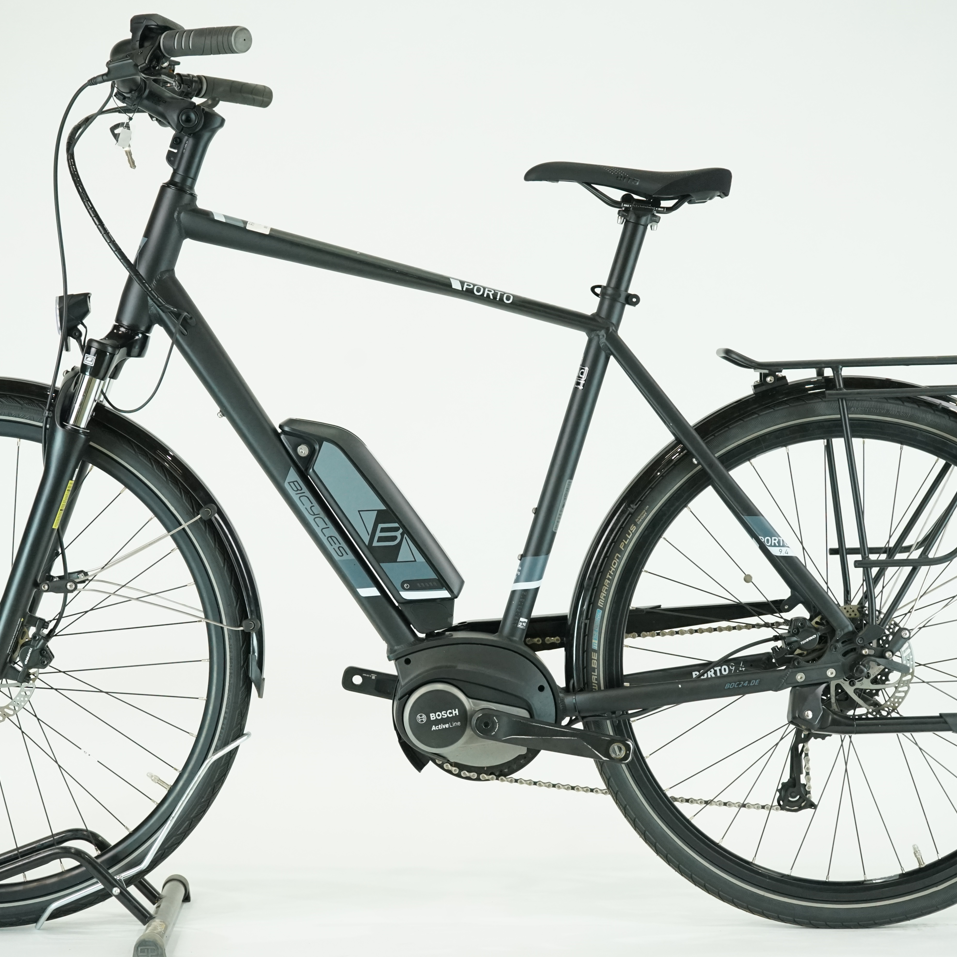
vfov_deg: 24.0
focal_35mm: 72
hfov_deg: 24.0
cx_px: 419
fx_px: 2252
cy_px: 481
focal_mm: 56
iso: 2500
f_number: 6.3
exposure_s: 1/200
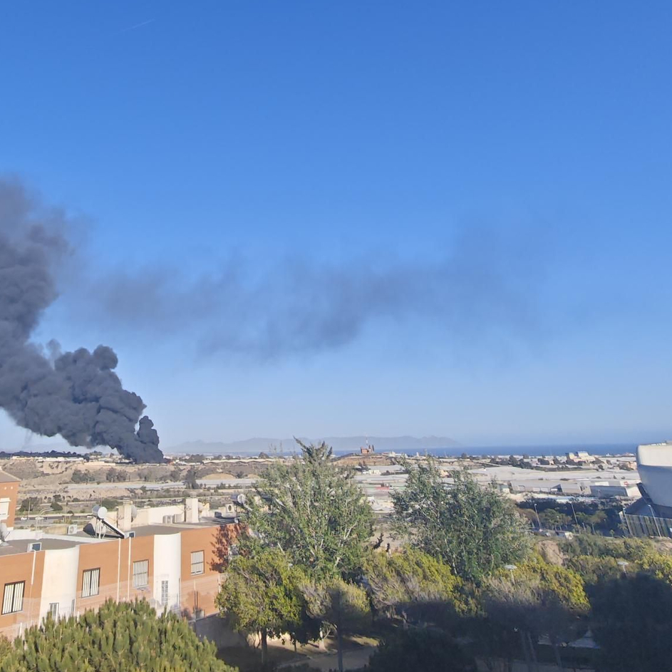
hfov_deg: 55.6
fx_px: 615
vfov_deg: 50.5
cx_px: 202
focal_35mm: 28
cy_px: 62
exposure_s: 1/689
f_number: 2.2
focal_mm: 2.16
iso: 50
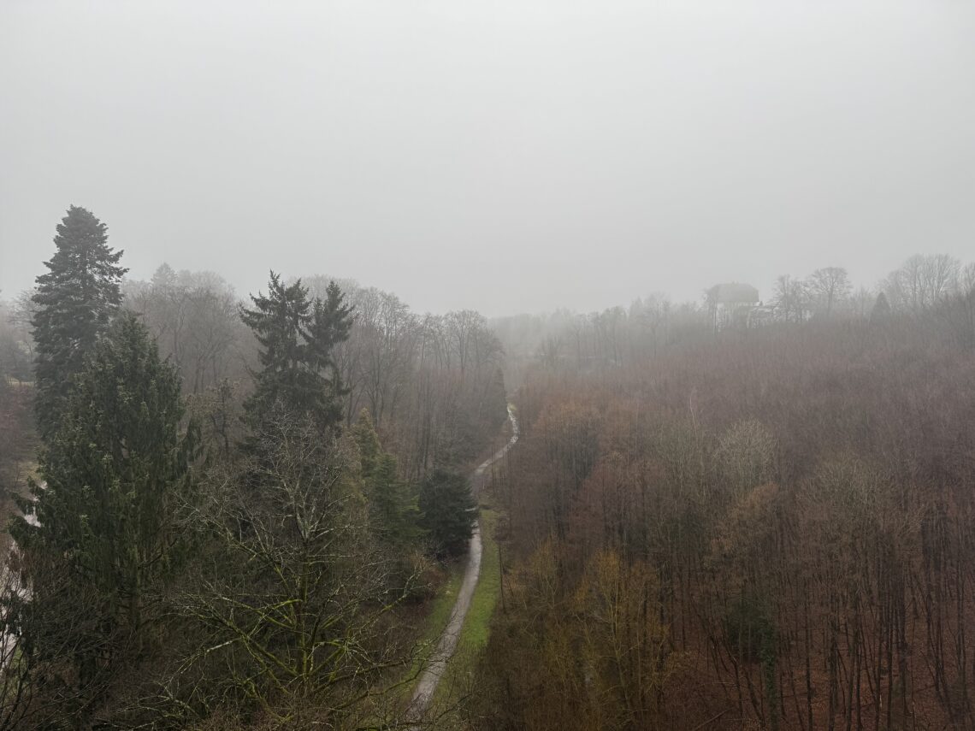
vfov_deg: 56.8
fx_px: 676
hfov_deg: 71.6
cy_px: 366
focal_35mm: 24
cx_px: 488
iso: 80
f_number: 1.78
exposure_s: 1/287
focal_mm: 6.76
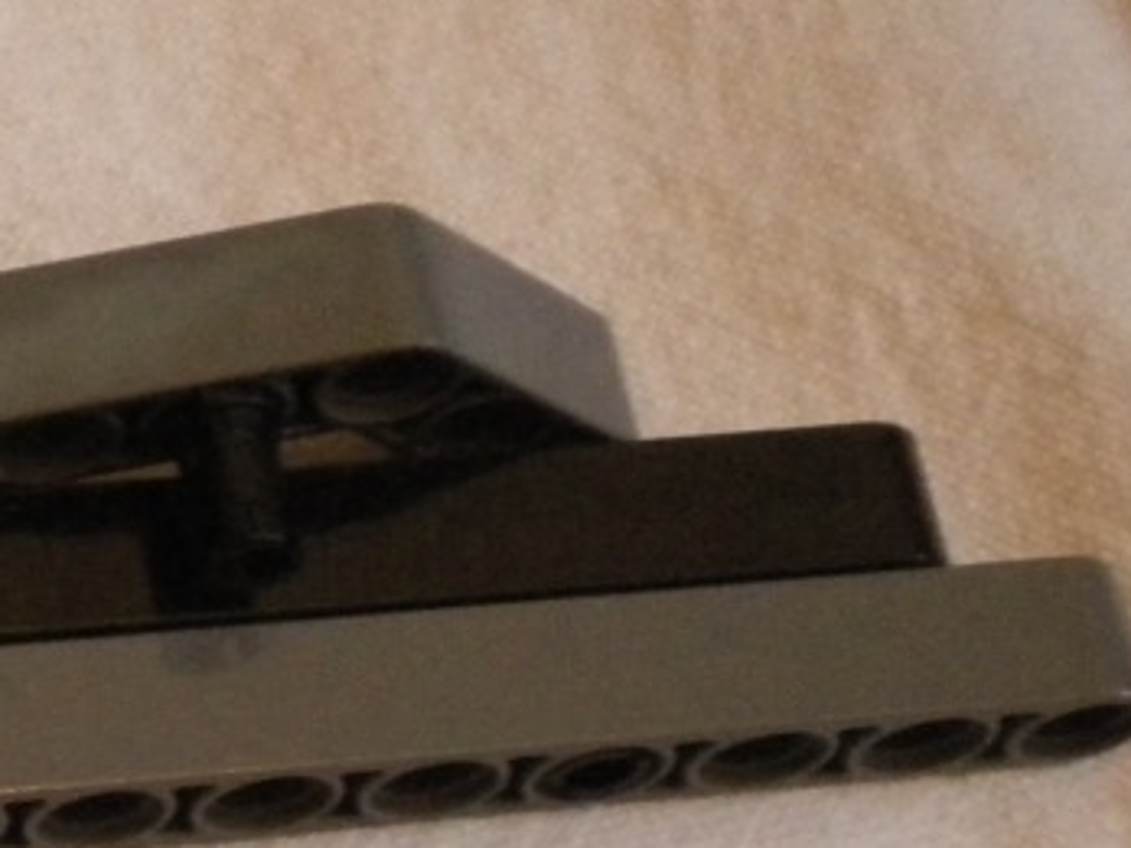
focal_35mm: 121
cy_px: 760
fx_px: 3952
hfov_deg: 15.5
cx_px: -365
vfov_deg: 12.2
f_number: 3.5
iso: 800
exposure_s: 1/53.8
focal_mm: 7.4
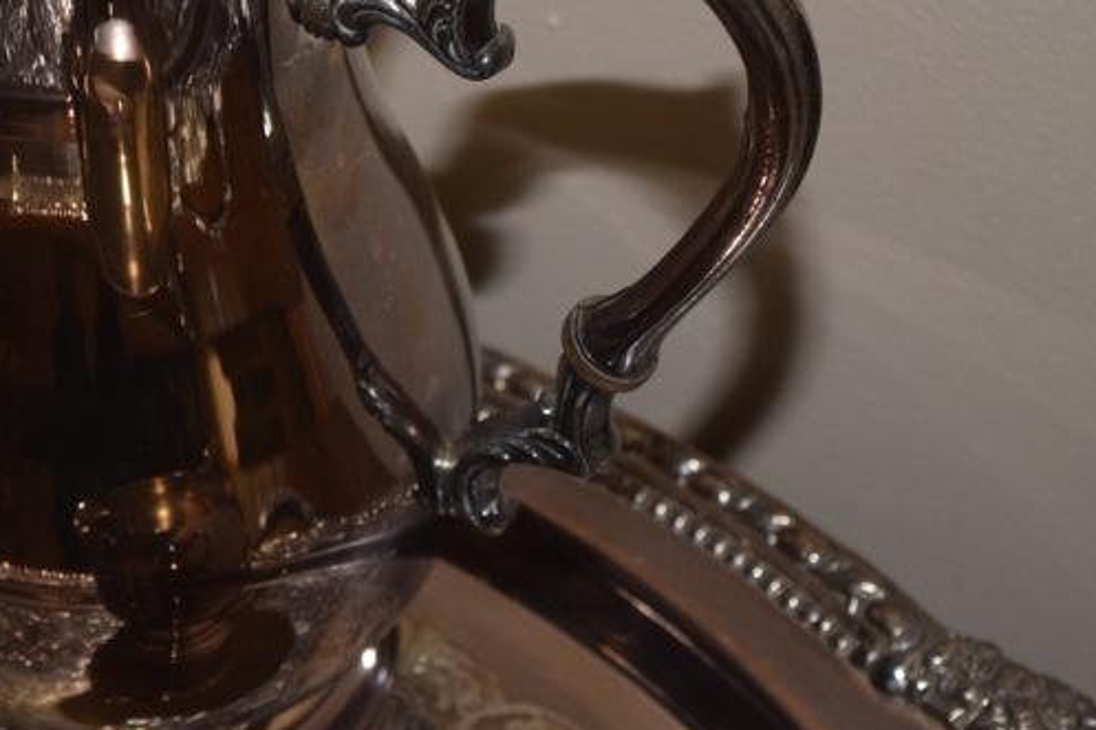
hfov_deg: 12.3
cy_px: 12
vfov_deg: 8.2
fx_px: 5052
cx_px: 126
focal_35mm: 166
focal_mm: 55
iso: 400
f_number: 5.6
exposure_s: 1/60
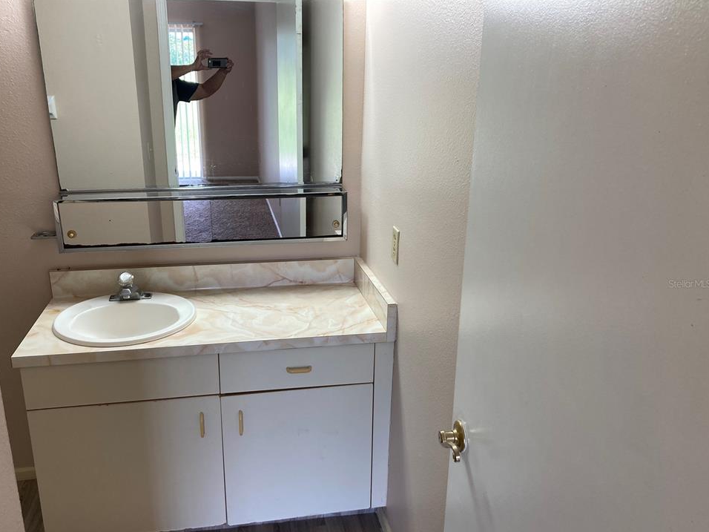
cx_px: 334
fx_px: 614
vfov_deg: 46.8
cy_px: 283
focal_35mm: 30
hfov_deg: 59.9
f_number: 1.8
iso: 40
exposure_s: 1/60
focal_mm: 3.99
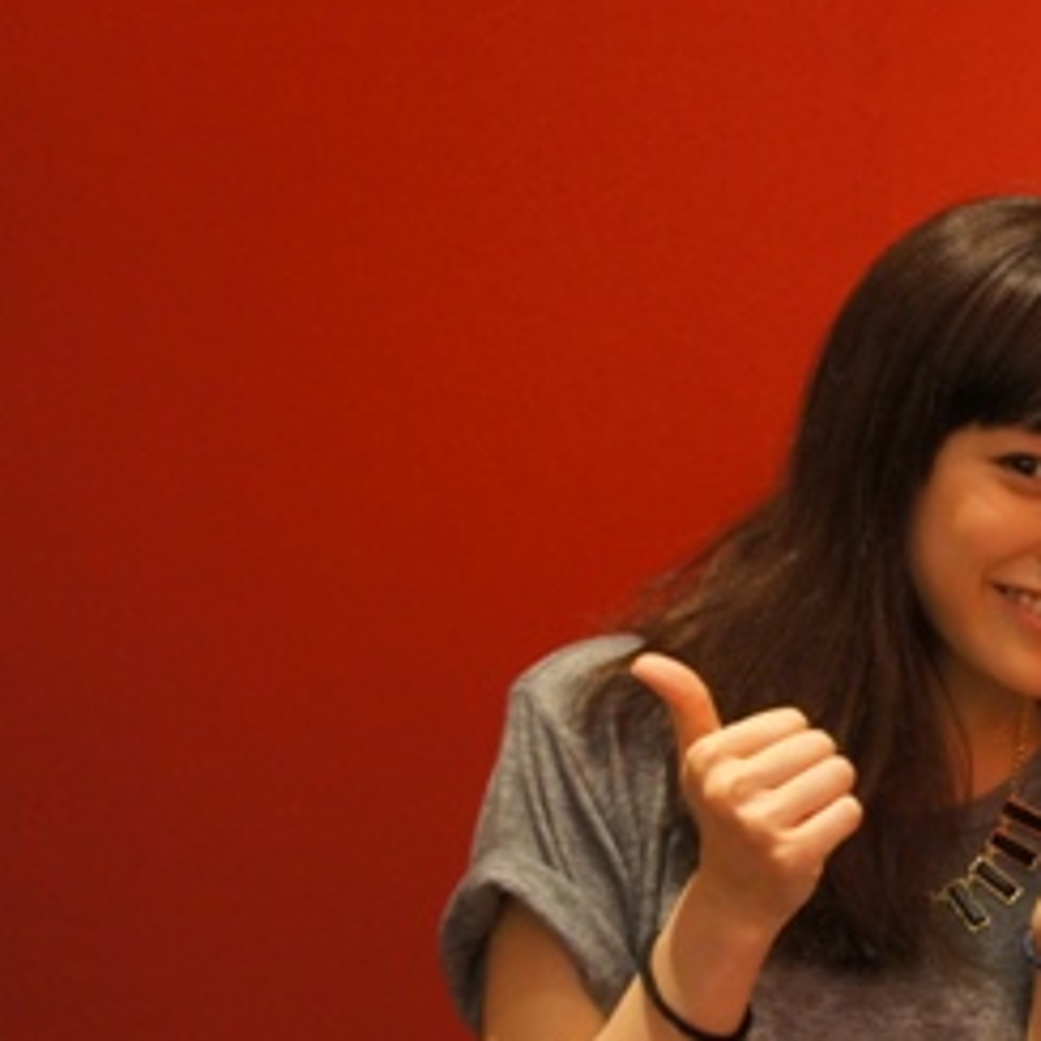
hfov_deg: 22.2
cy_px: 815
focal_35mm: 70
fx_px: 2385
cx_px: 1335
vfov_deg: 24.3
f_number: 4
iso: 1600
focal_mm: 21
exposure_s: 1/20
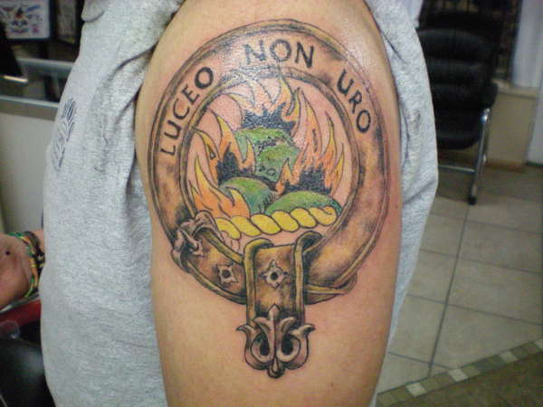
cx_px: 272
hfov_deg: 49.0
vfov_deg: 37.7
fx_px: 596
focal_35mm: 38
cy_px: 204
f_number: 3.1
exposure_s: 1/25
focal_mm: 6.3
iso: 400
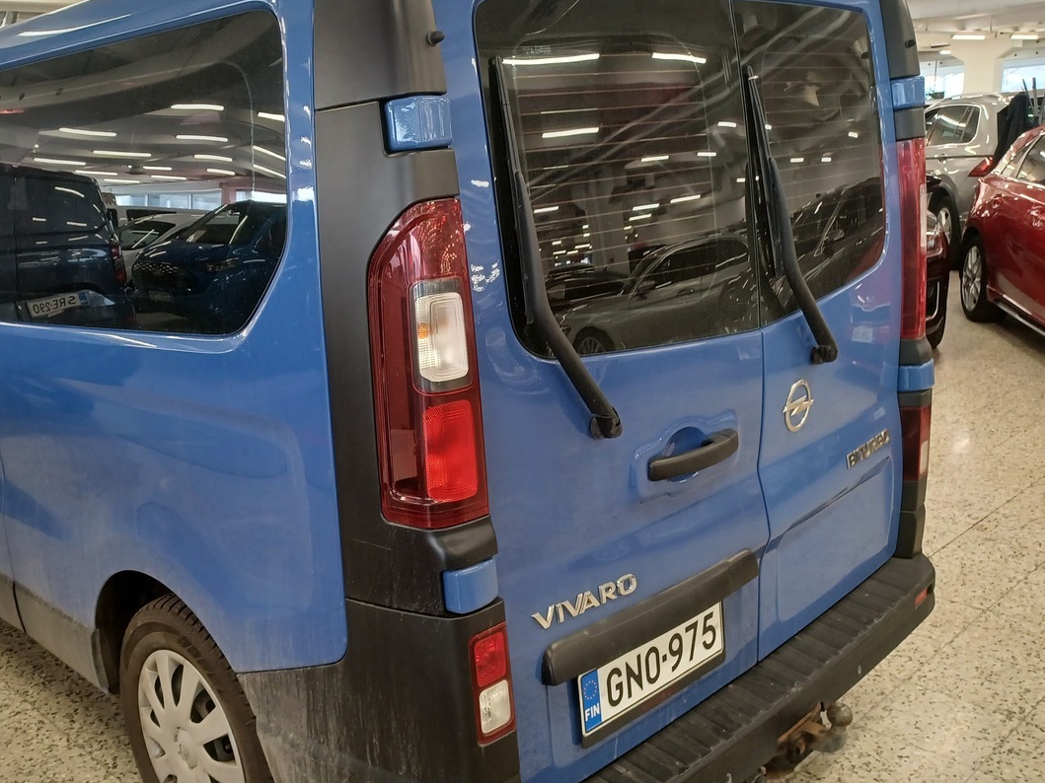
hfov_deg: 53.4
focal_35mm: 34
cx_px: 391
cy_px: 413
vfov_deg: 41.8
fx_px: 1026
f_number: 1.8
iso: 320
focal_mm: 4.6
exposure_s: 1/50
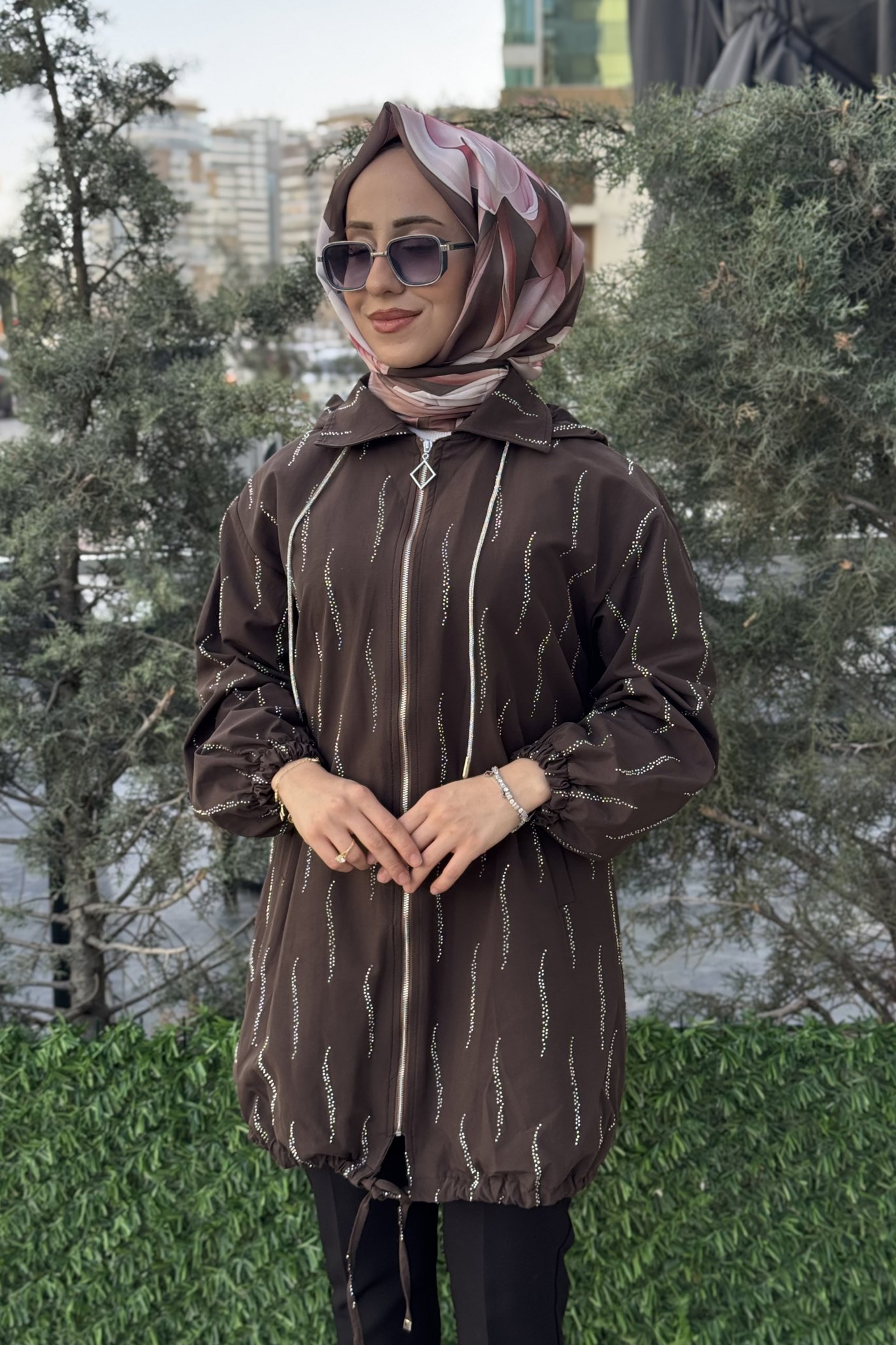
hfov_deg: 27.0
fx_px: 1867
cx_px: 472
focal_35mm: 50
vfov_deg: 39.6
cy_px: 672
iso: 64
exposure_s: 1/304
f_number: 1.78
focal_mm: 6.76
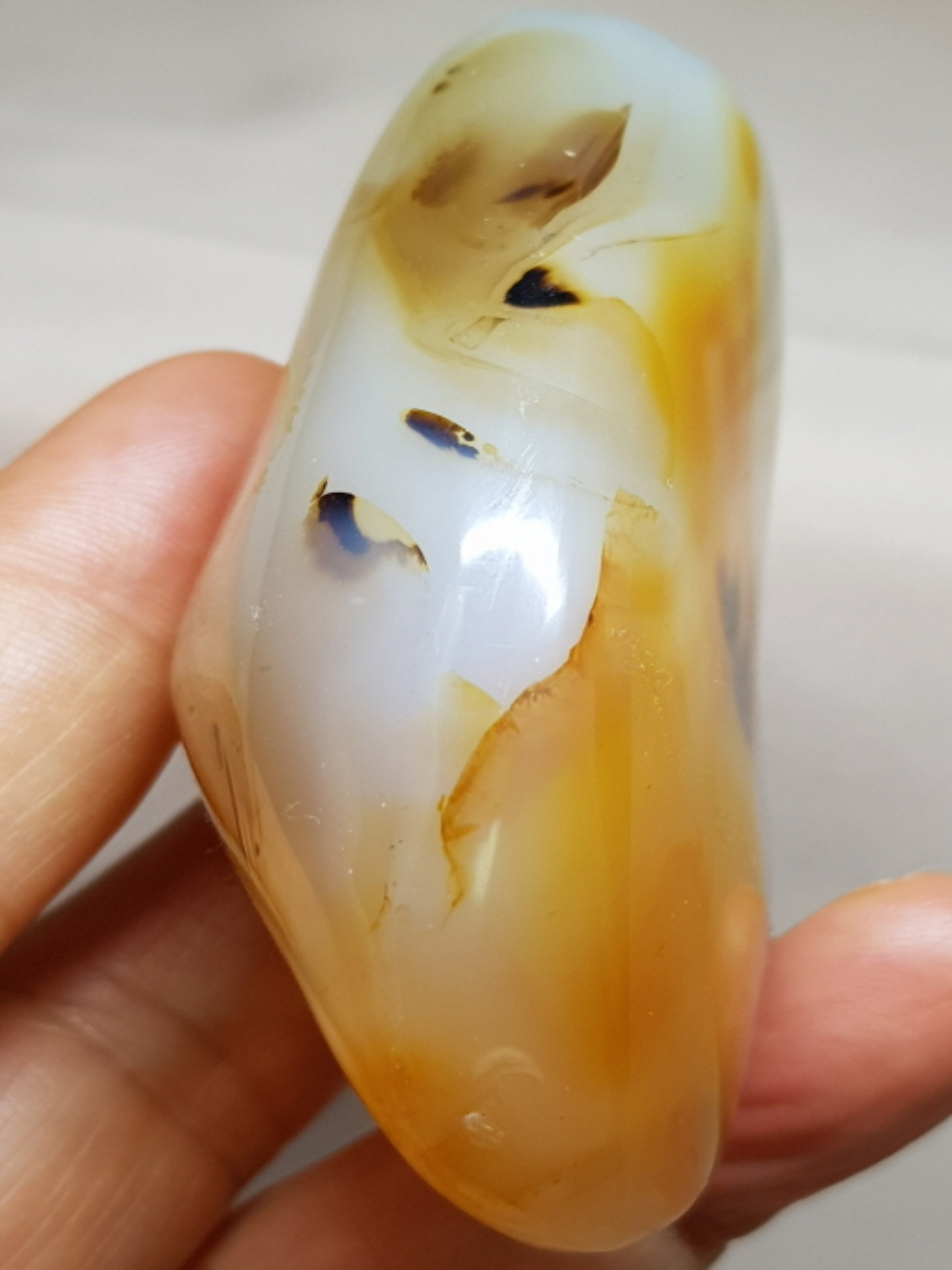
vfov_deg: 67.3
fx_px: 954
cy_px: 635
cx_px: 476
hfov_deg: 53.0
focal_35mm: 26
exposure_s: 1/138
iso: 40
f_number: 1.7
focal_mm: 4.3
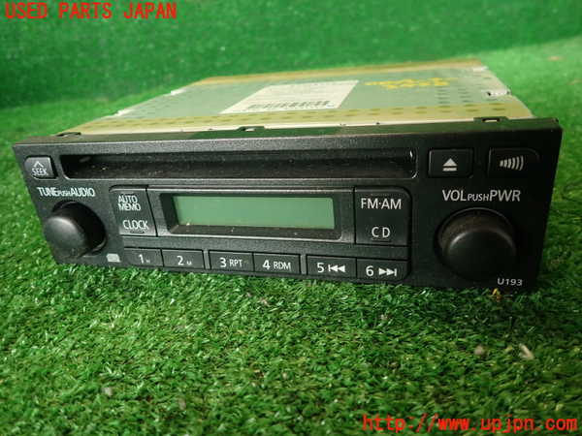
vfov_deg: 54.9
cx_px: 291
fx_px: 420
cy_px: 218
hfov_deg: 69.4
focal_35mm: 25
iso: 200
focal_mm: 4.5
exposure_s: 1/60
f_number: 2
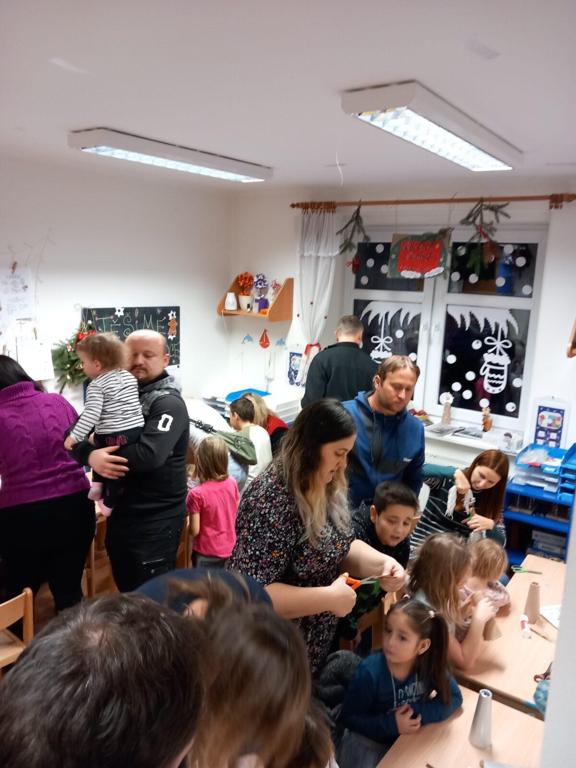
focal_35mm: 27
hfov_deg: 51.4
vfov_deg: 65.3
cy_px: 384
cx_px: 288
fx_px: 599
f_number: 1.8
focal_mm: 4
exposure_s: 1/33.3
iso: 250
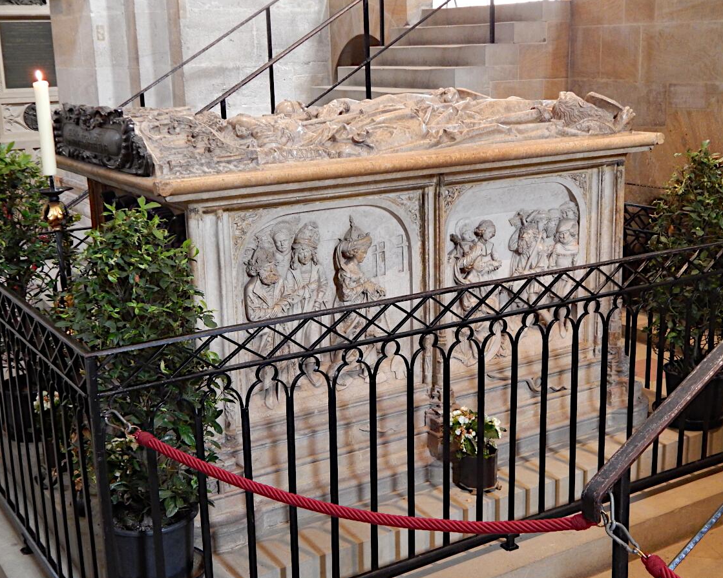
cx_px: 364
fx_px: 963
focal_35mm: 45
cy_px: 289
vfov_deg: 33.4
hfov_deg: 41.2
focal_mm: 7.7
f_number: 3.6
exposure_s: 1/13
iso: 400
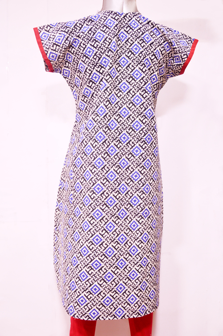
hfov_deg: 35.4
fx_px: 349
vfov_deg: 51.3
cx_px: 112
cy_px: 168
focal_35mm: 38
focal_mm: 25
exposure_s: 1/10
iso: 400
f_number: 4
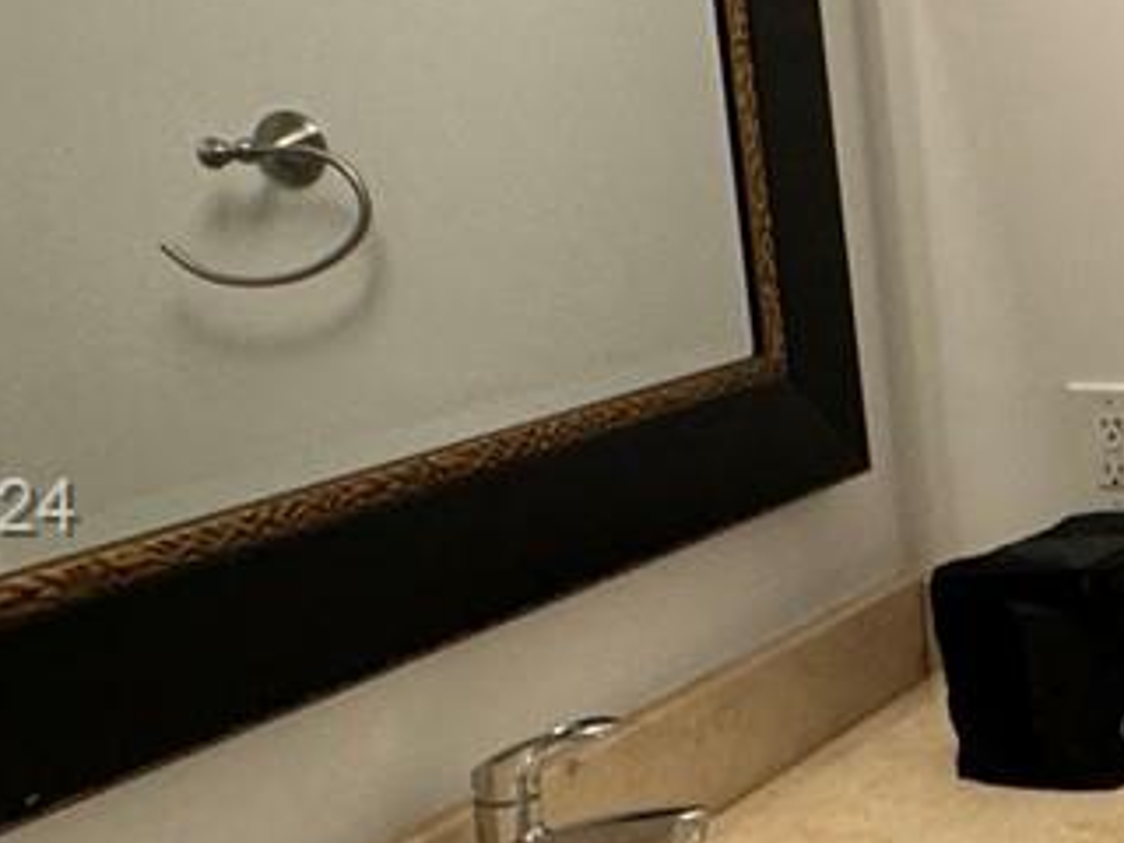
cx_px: 1763
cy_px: 513
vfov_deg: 21.0
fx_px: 2273
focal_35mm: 70
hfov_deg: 22.1
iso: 250
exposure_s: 1/60
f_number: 2.2
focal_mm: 2.22
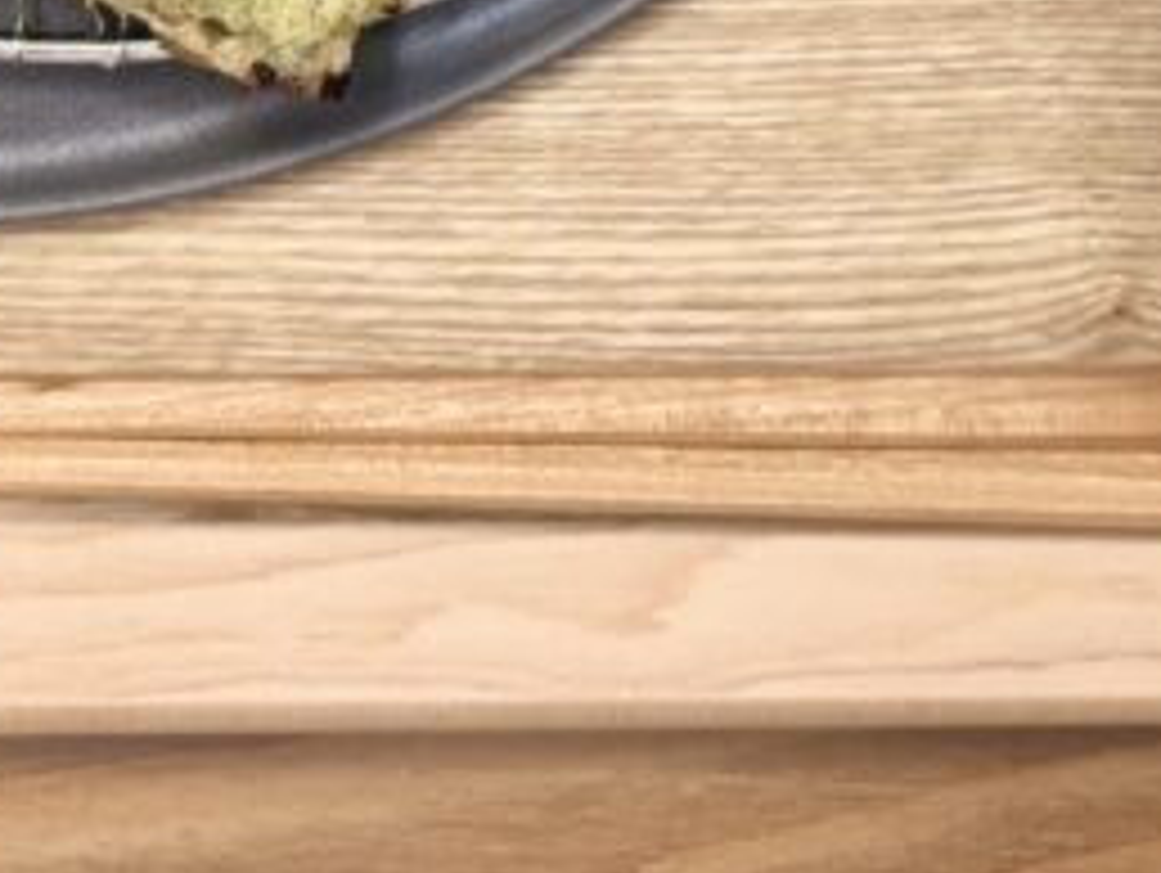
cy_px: -814
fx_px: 3458
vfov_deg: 12.8
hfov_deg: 19.1
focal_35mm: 103
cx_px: 508
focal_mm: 5.96
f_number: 1.6
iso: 125
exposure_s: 1/81
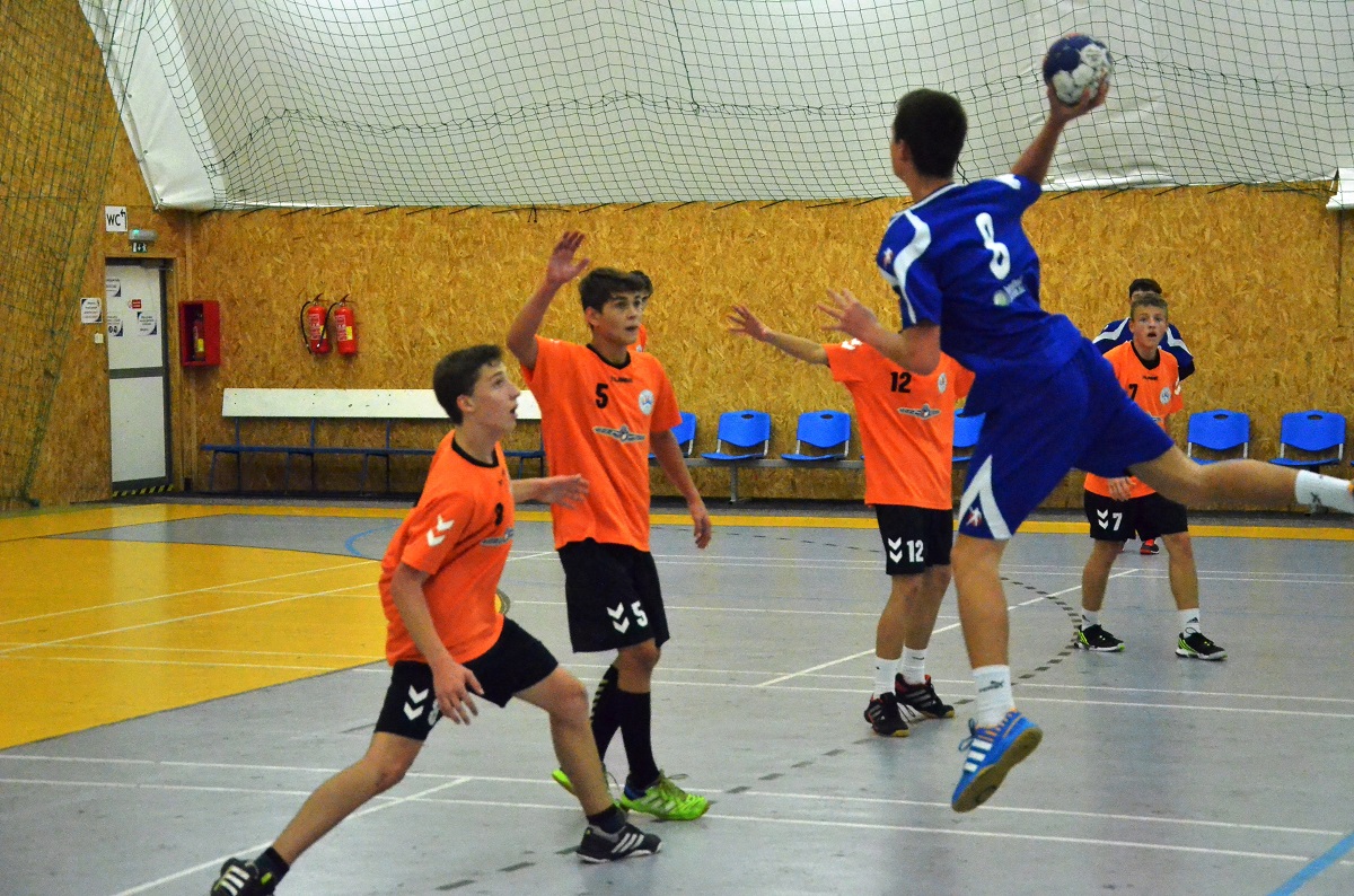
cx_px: 677
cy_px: 448
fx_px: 2927
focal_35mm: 78
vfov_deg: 17.4
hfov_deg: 26.0
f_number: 5
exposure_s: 1/1000
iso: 6400
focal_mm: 52
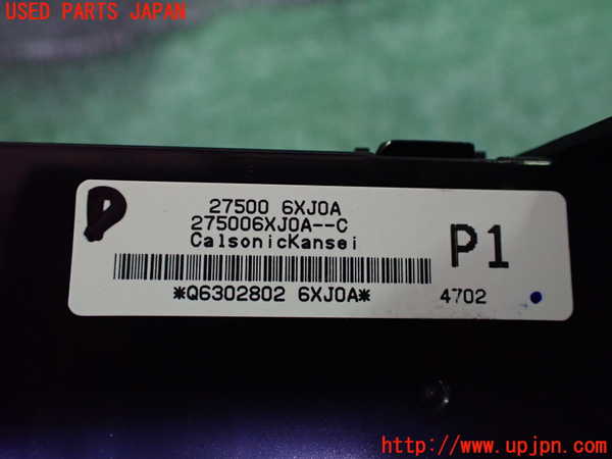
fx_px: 530
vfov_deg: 46.8
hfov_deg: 60.0
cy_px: 230
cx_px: 306
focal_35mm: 30
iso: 800
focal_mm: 5.4
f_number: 2.3
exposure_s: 1/80
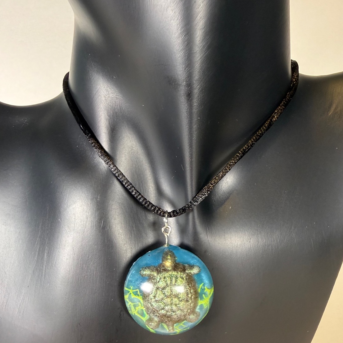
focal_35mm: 30
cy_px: 224
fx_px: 336
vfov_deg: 53.1
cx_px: 171
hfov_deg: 54.0
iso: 200
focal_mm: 2.22
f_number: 2.2
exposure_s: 1/60
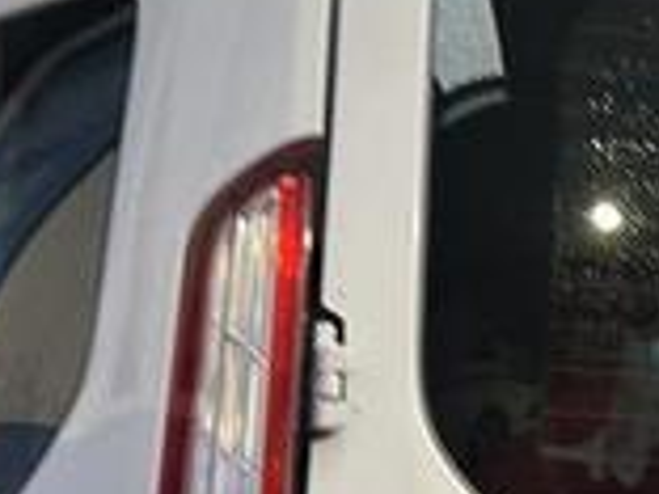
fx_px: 2627
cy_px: 887
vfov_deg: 10.2
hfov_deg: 14.3
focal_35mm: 138
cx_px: 346
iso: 125
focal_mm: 6.86
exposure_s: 1/50
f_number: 1.78
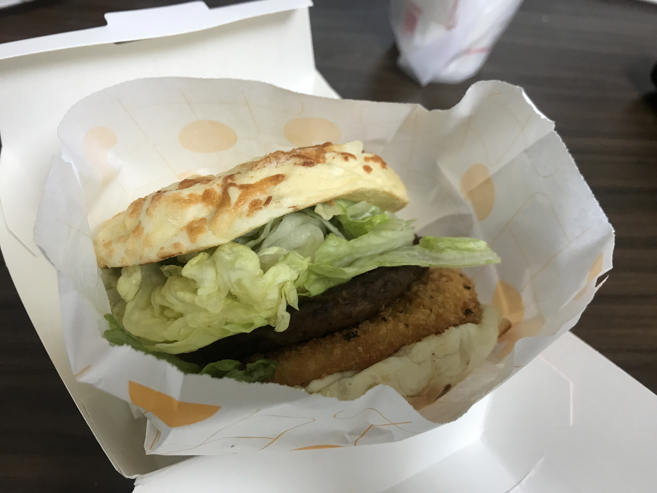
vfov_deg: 49.7
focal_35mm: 28
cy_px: 246
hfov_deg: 63.4
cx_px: 328
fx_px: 531
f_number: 1.8
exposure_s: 1/24
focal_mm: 3.99
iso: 40
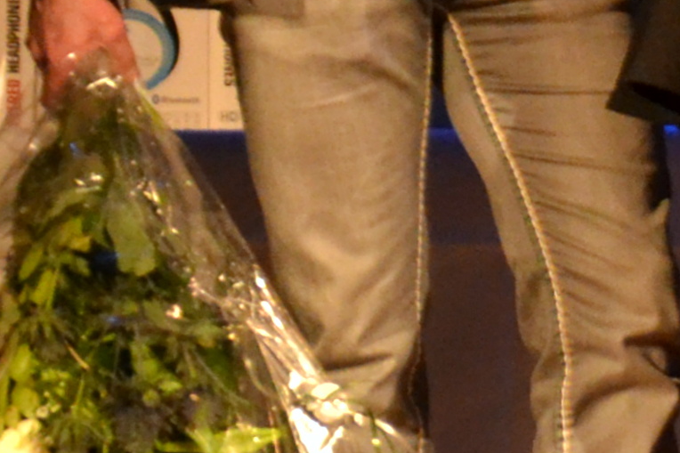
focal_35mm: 199
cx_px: 1332
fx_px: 3758
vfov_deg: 6.9
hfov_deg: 9.7
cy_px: 136
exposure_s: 1/50
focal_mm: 22
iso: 1600
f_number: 3.5
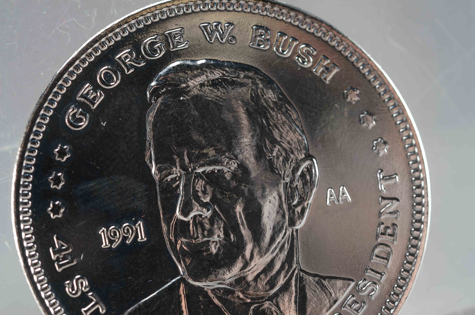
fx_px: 1185
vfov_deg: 15.1
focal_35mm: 90
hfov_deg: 22.7
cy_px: 158
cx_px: 238
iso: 100
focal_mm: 60
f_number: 9
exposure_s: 1/80
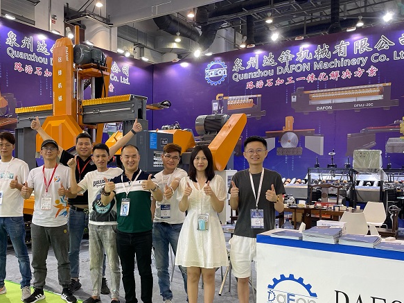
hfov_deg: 50.9
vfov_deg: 39.5
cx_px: 155
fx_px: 420
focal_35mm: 36
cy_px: 176
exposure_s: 1/50
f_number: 1.6
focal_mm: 4.2
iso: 125
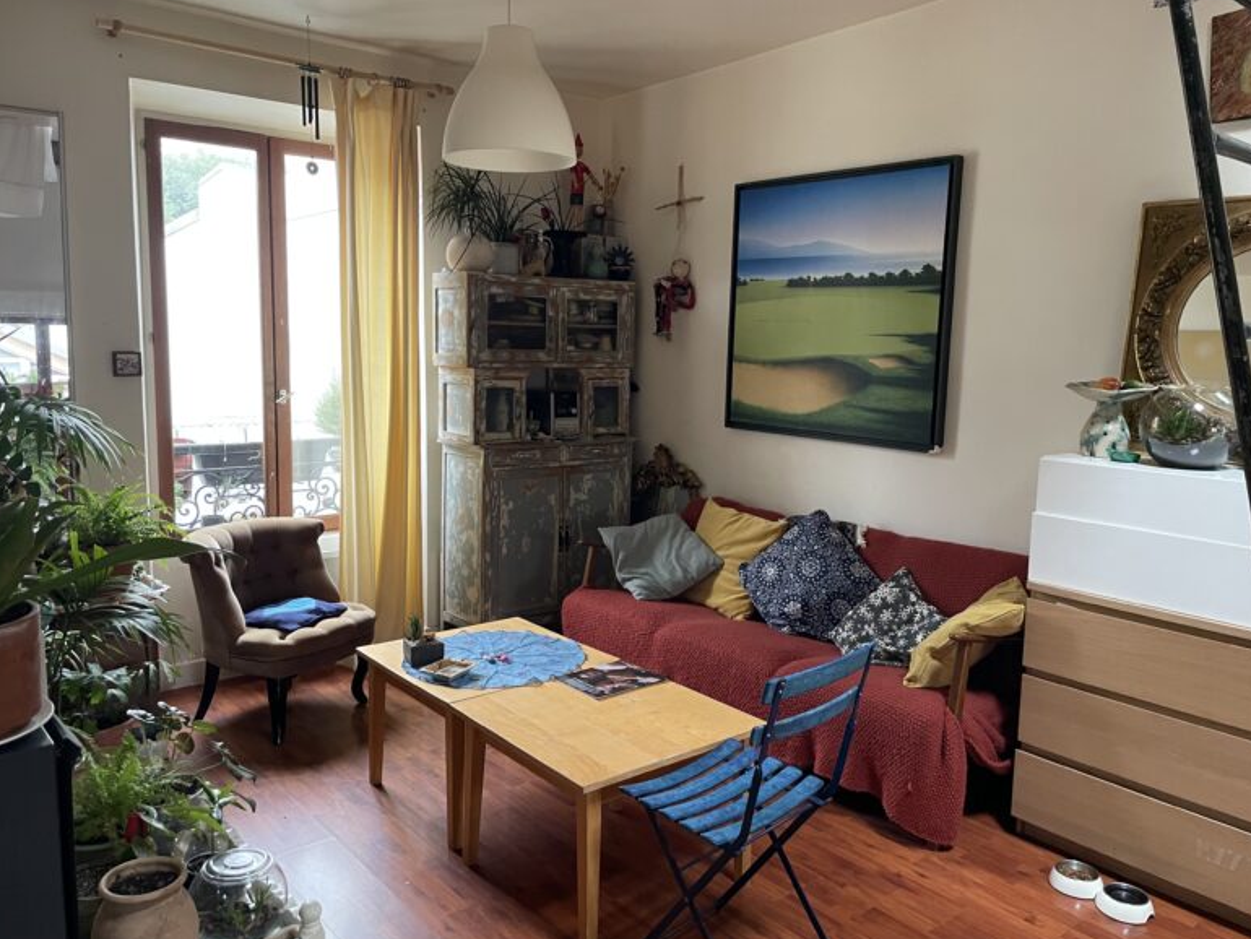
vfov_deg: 51.4
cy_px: 461
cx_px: 609
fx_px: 976
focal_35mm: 27
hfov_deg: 65.3
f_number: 1.6
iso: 500
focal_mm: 4.2
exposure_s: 1/60
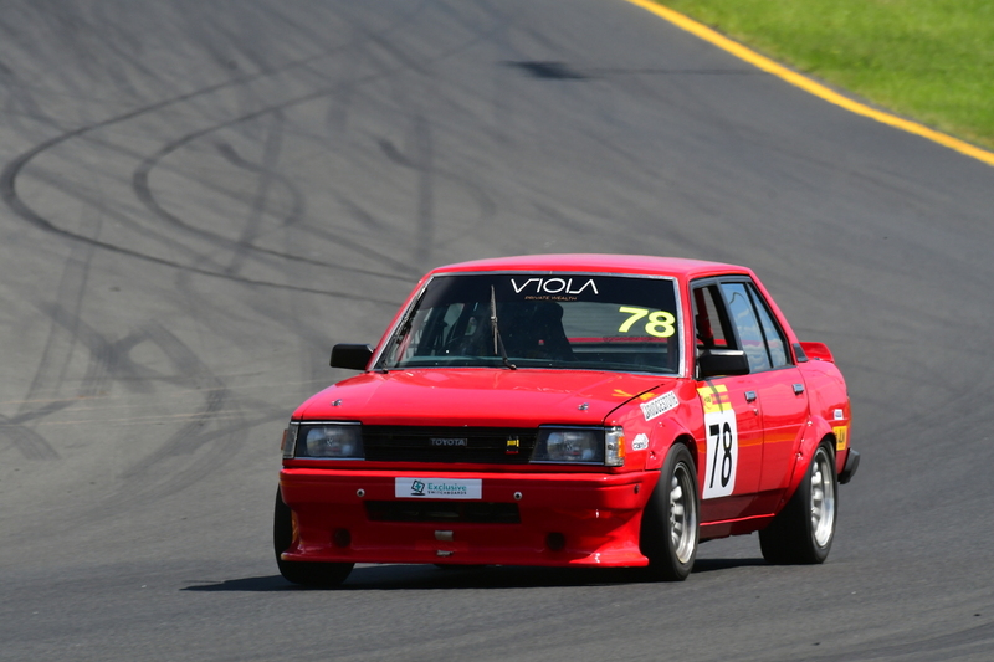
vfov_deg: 1.8
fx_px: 20703
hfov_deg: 2.8
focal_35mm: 750
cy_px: 331
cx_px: 497
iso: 320
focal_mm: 500
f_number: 11
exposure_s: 1/500
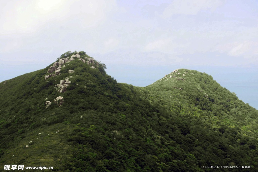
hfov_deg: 33.4
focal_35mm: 60
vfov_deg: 22.6
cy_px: 86
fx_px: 429
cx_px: 129
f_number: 8
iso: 200
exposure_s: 1/500
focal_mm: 40
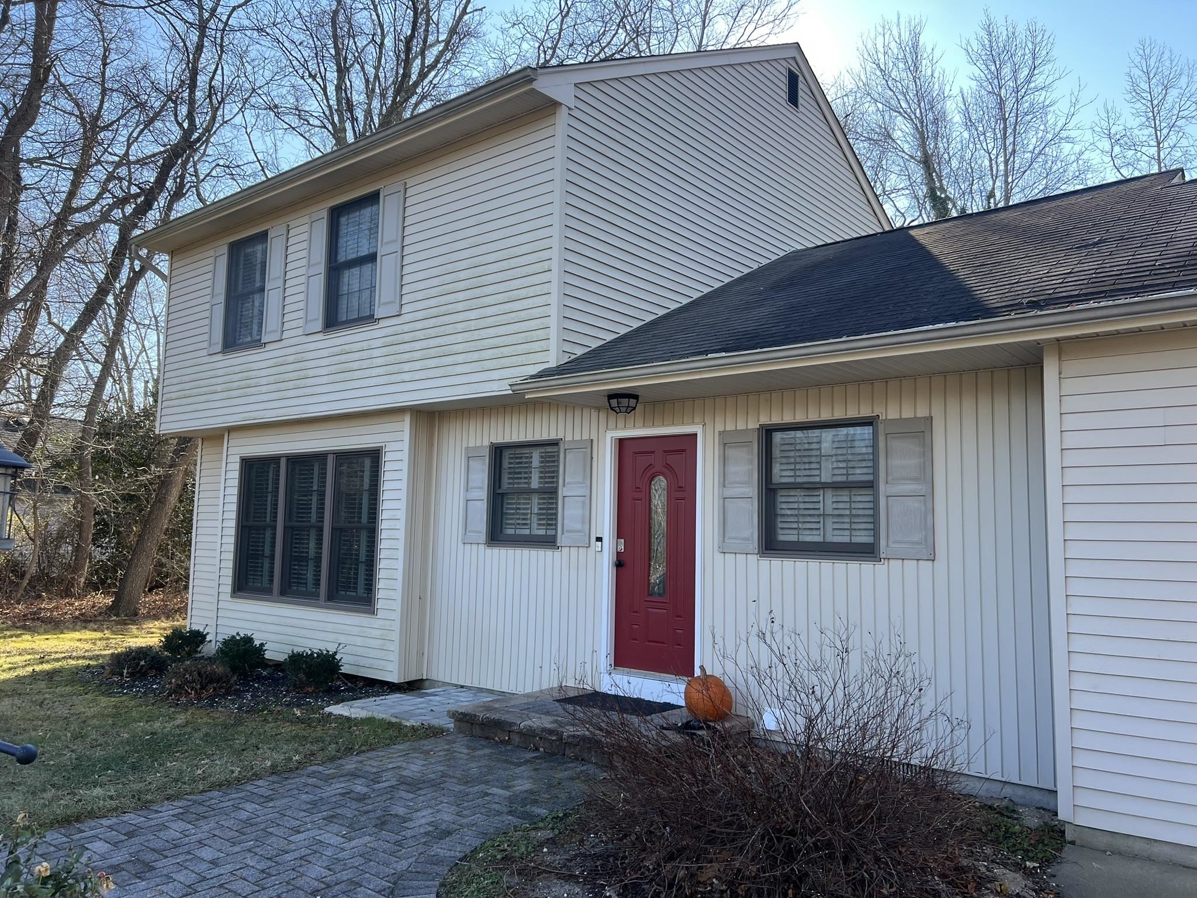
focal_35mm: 26
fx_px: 899
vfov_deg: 53.1
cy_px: 449
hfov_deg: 67.3
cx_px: 598
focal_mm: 5.7
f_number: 1.5
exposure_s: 1/758
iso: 50
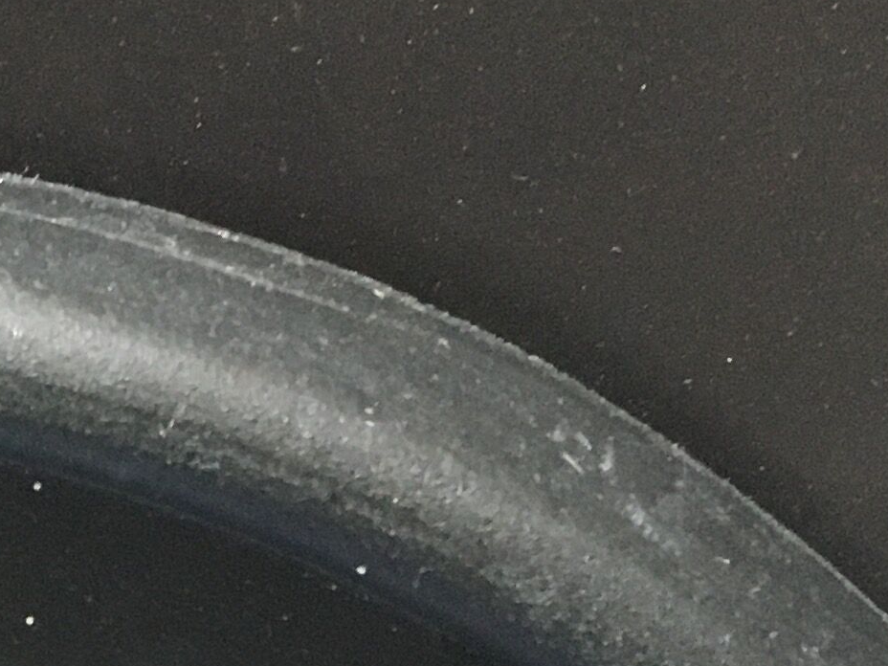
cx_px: -418
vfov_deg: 10.9
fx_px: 3232
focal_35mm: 126
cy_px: 1254
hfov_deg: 14.6
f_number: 2.2
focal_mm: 4.15
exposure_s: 1/20
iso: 200
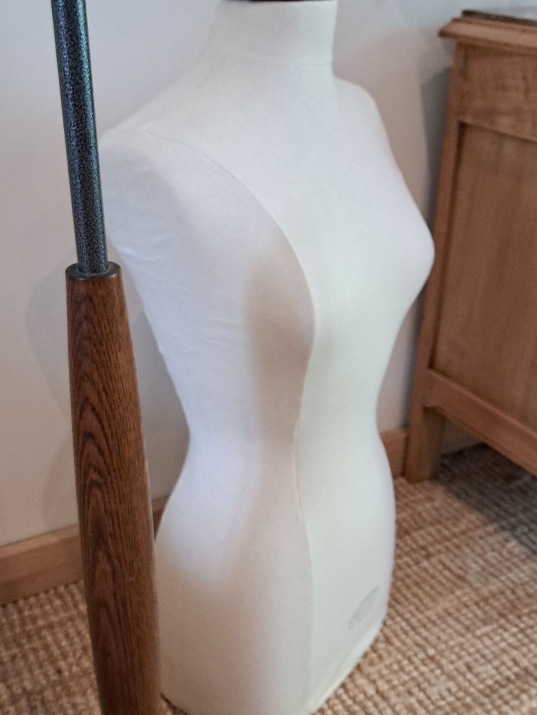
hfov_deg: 34.3
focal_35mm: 42
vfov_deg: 44.7
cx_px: 224
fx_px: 869
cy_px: 402
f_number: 1.8
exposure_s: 1/50
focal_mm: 5.23
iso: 320
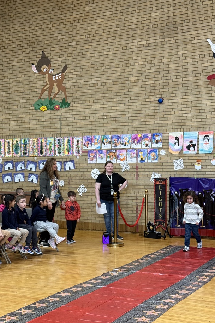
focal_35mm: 56
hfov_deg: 24.2
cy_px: 165
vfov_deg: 35.6
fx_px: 501
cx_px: 92
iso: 125
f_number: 1.78
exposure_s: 1/60
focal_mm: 6.76
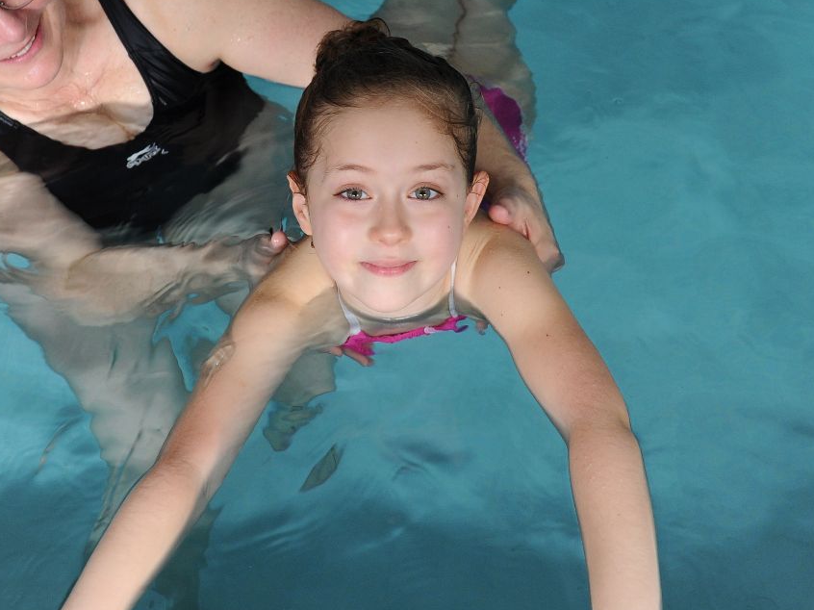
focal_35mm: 59
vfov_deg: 24.4
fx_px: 1387
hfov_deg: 32.6
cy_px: 121
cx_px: 342
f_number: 4
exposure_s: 1/100
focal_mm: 32
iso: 1000
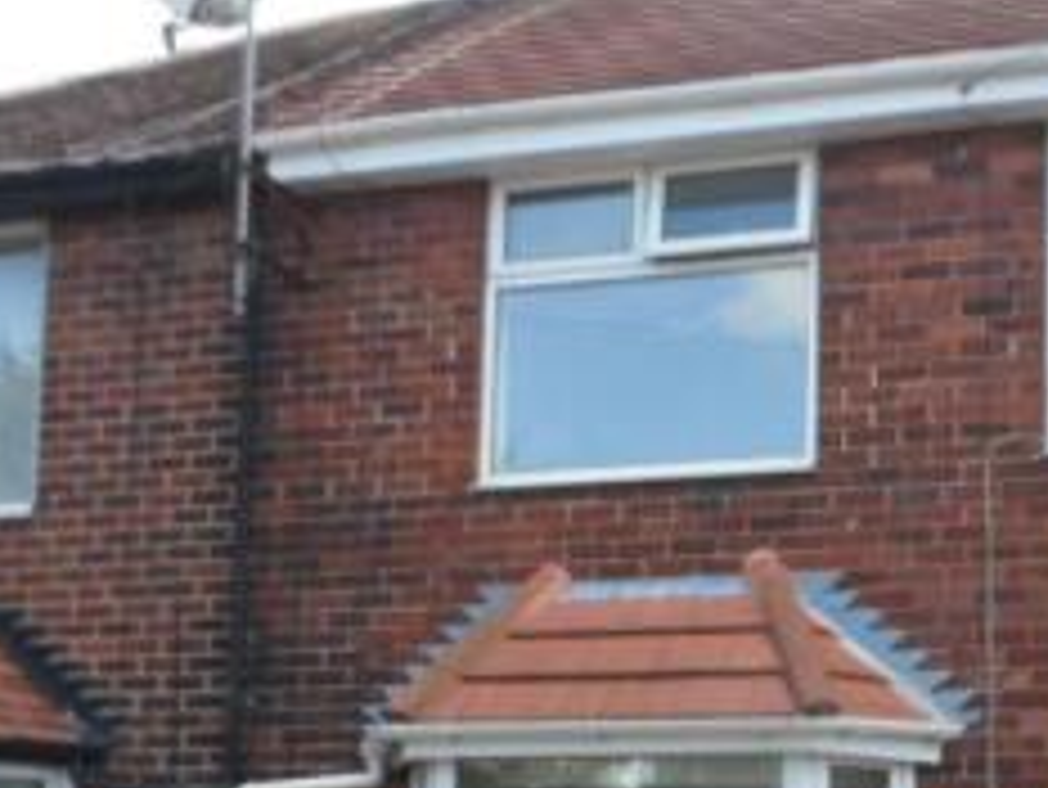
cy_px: 687
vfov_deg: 23.9
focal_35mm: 60
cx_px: 767
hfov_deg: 31.7
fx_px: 1817
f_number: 3.2
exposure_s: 1/180
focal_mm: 4
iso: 80
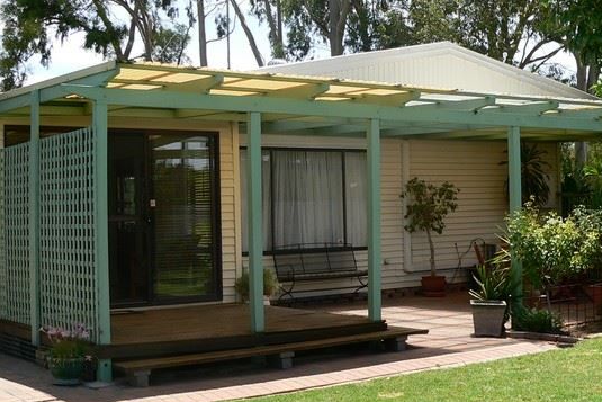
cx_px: 377
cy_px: 229
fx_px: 937
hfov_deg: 35.4
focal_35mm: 56
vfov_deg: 24.2
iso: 80
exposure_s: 1/320
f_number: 4
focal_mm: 6
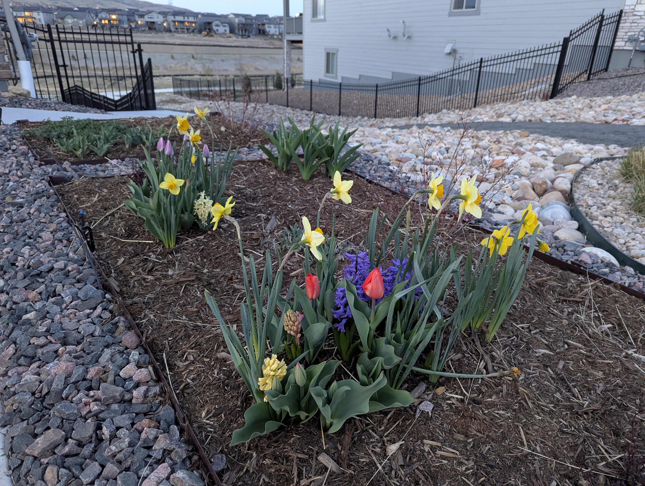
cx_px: 322
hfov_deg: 71.5
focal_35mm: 24
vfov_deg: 56.9
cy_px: 243
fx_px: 448
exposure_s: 1/80.7
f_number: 1.85
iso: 1451
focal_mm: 6.81
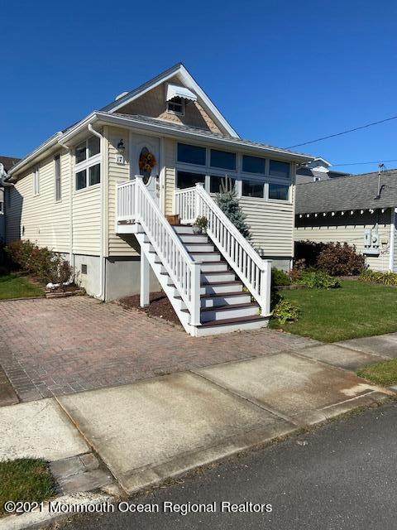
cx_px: 198
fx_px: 398
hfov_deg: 53.1
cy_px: 265
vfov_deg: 67.3
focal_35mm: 26
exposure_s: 1/5747
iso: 32
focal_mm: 4.25
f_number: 1.8
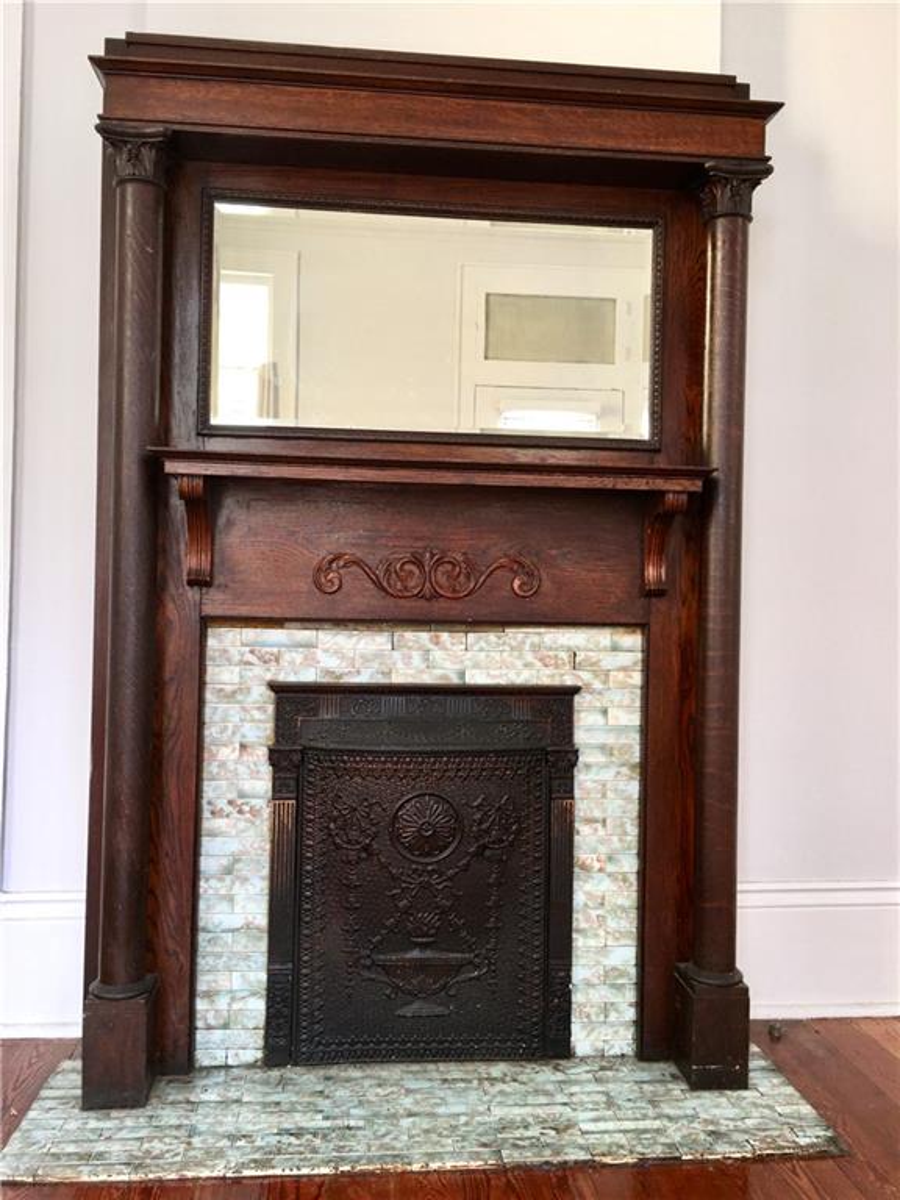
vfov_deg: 61.7
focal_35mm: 29
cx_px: 450
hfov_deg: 48.2
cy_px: 600
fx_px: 1005
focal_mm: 4.15
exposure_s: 1/32
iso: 25
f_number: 2.2
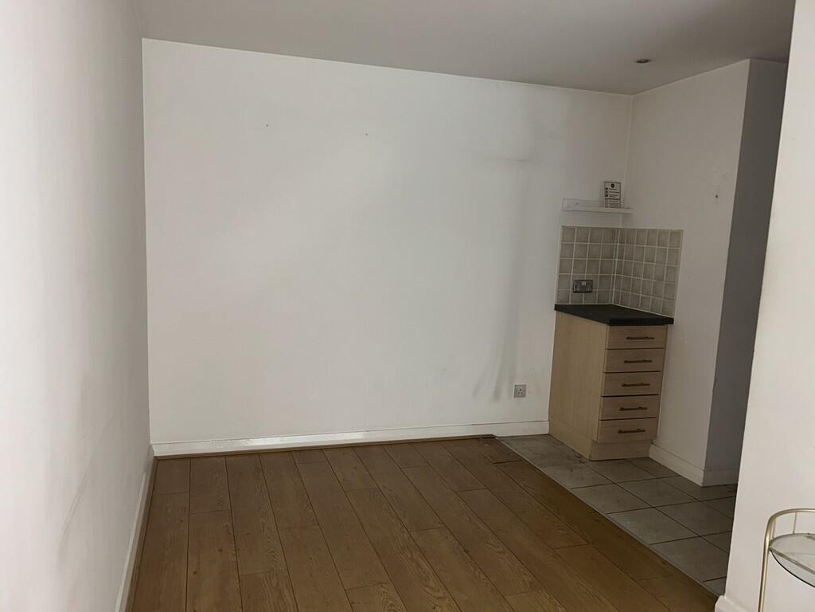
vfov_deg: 53.1
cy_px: 306
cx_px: 408
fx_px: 612
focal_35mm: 26
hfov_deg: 67.3
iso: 50
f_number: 1.5
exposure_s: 1/17
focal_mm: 5.7
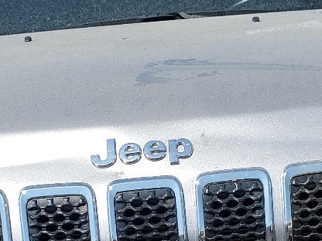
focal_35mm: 100
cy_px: 266
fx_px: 930
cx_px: 180
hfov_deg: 19.6
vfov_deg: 14.4
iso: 50
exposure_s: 1/5000
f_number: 1.5
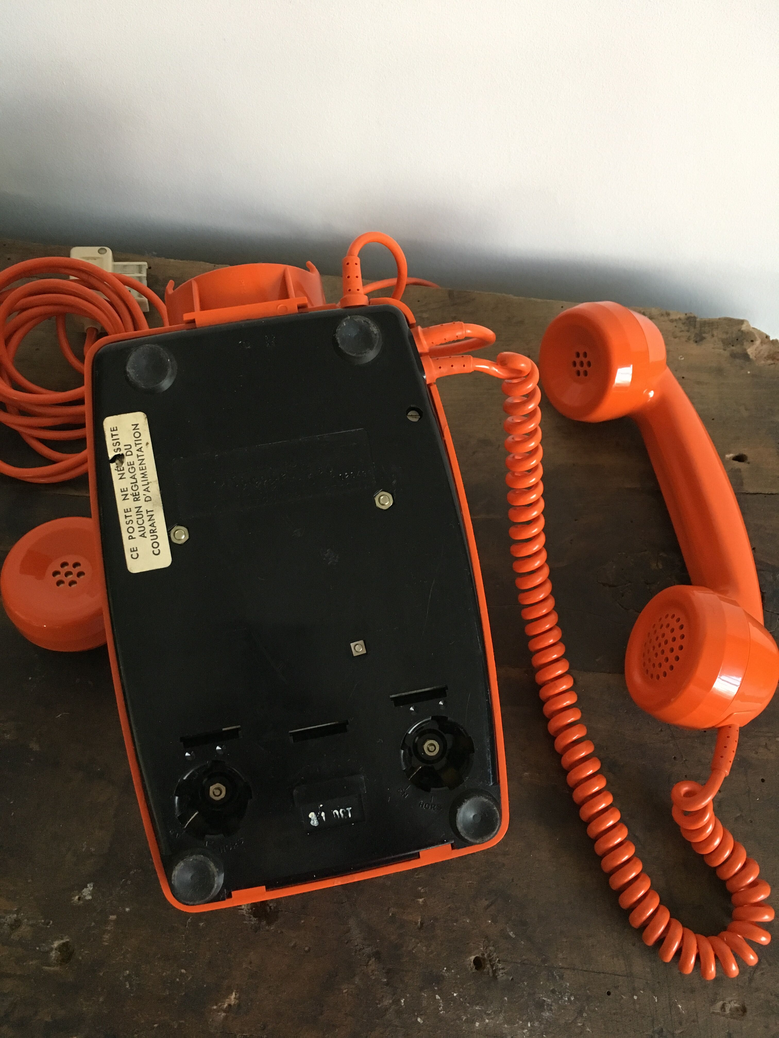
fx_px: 870
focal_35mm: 29
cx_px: 390
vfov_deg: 61.7
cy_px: 519
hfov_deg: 48.2
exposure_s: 1/33
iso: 250
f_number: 2.2
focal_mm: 4.15
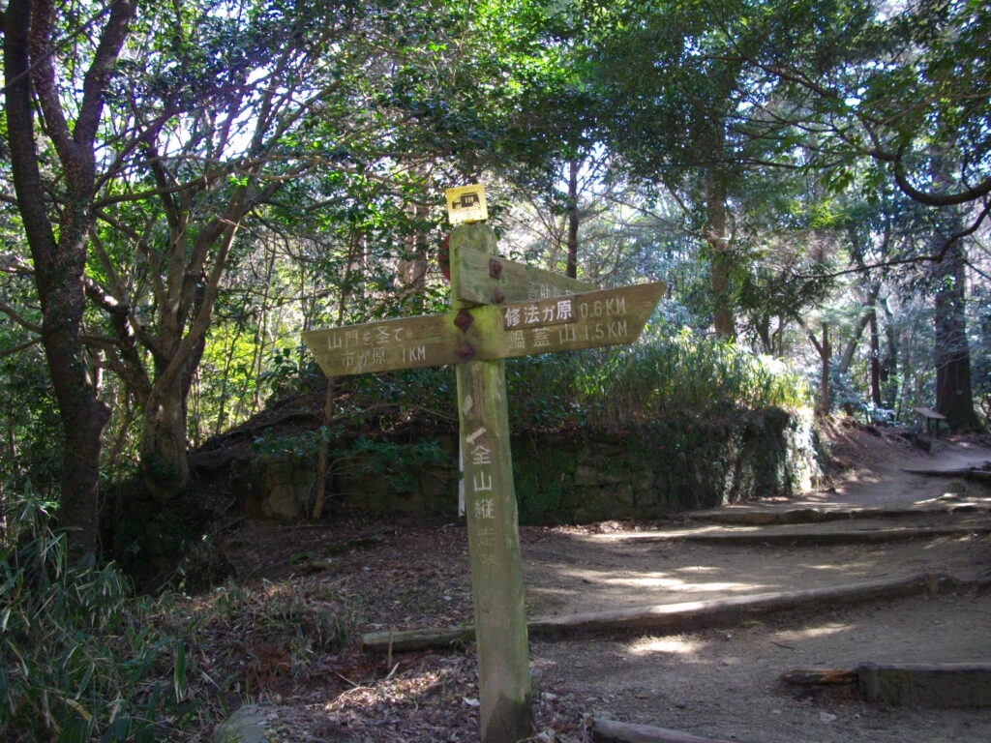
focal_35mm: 37
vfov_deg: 38.7
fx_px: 1059
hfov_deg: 50.1
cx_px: 496
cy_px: 372
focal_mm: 6.2
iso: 200
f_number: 2.8
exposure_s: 1/80
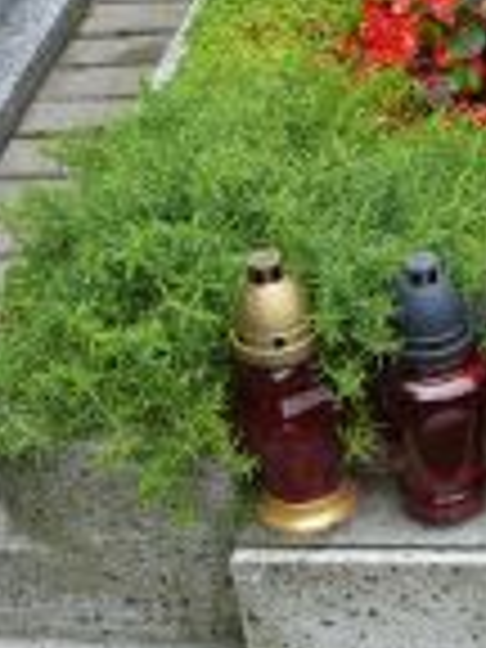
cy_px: 310
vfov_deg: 16.8
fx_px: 2190
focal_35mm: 117
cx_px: 518
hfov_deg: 12.5
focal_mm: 7.4
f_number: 3.6
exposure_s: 1/125
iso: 100
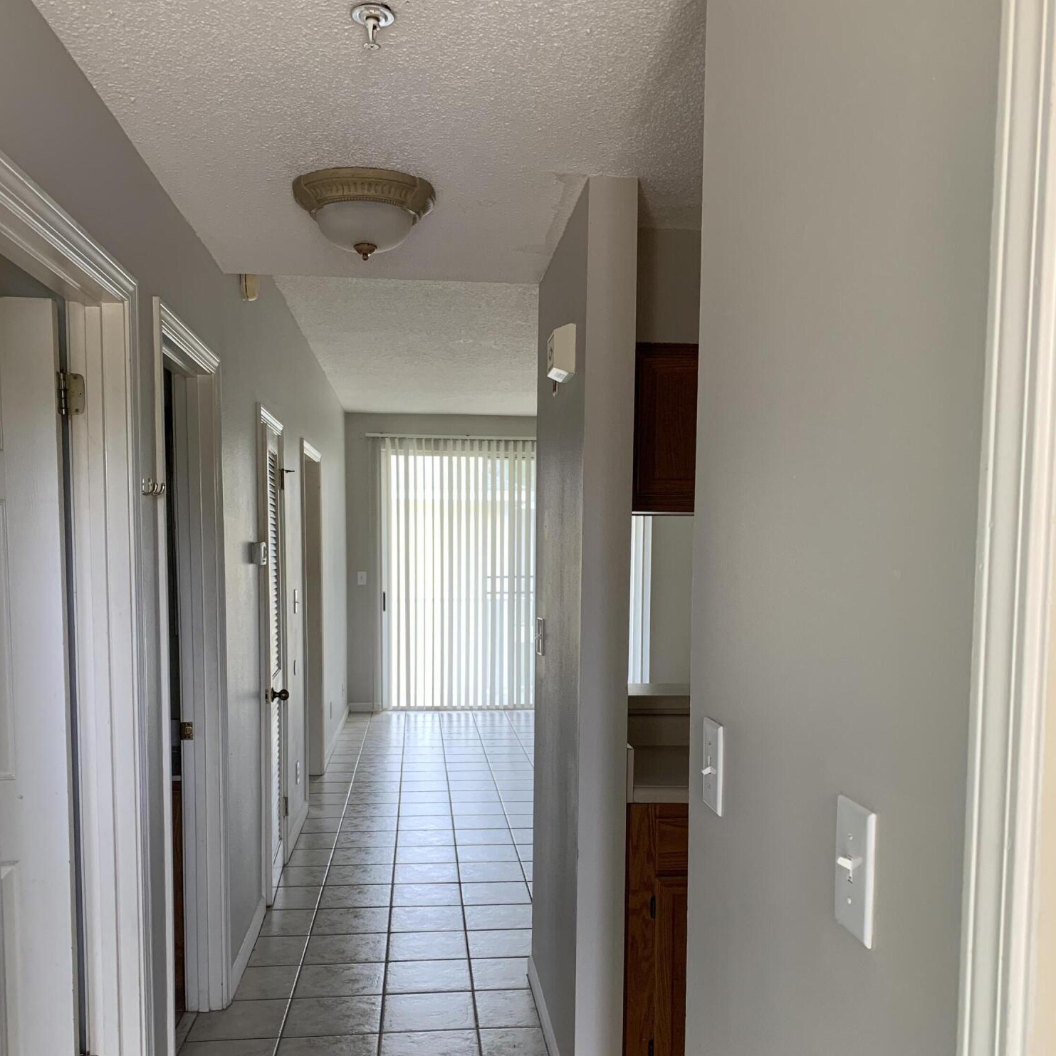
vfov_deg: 52.0
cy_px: 660
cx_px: 532
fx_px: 1070
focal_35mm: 31
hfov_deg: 52.5
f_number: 1.8
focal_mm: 4.25
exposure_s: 1/99
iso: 100
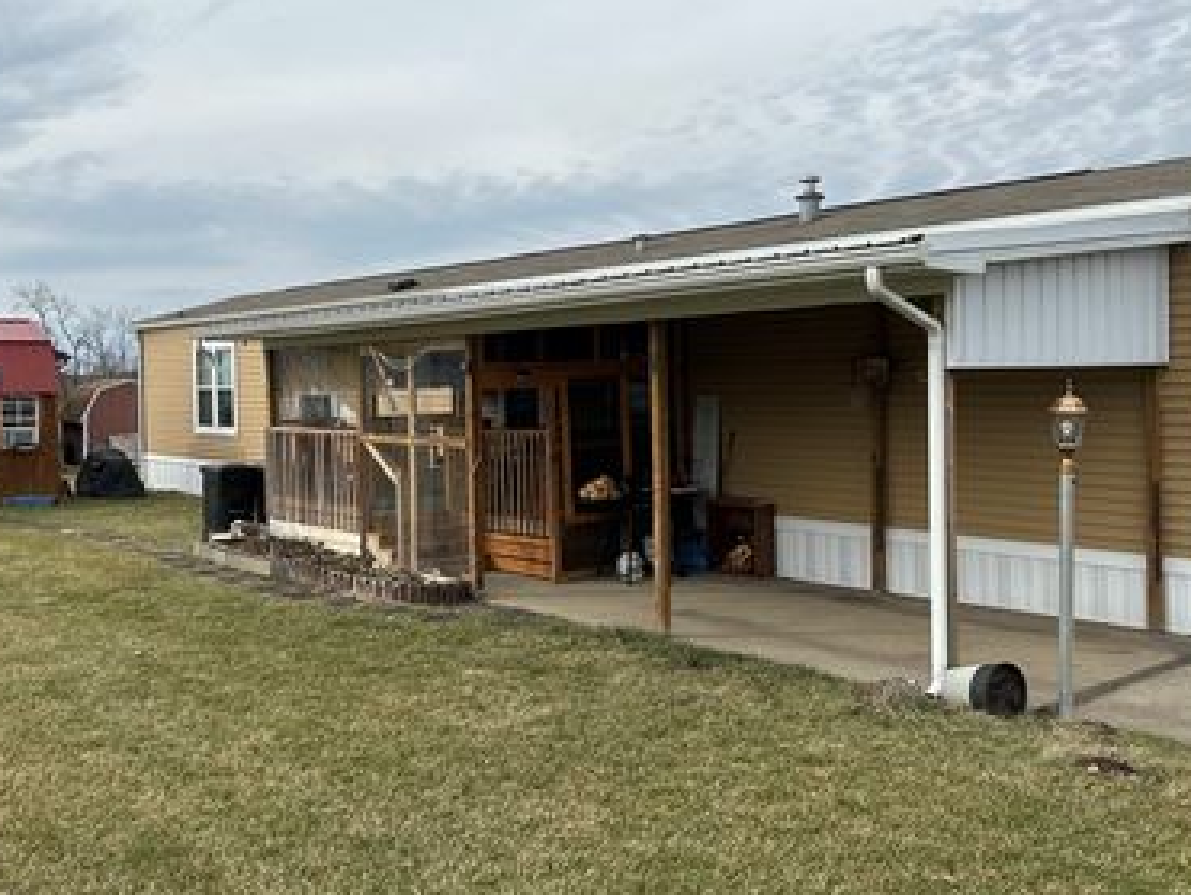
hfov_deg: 52.5
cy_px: 393
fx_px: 1205
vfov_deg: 40.7
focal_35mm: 35
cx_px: 549
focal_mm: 5.7
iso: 50
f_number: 1.5
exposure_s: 1/3831
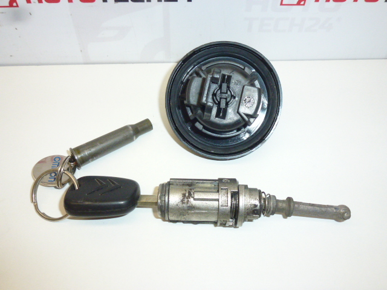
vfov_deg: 46.8
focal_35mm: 30
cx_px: 194
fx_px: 335
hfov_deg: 60.0
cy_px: 145
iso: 400
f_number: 3.5
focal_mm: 5.4
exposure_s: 1/320
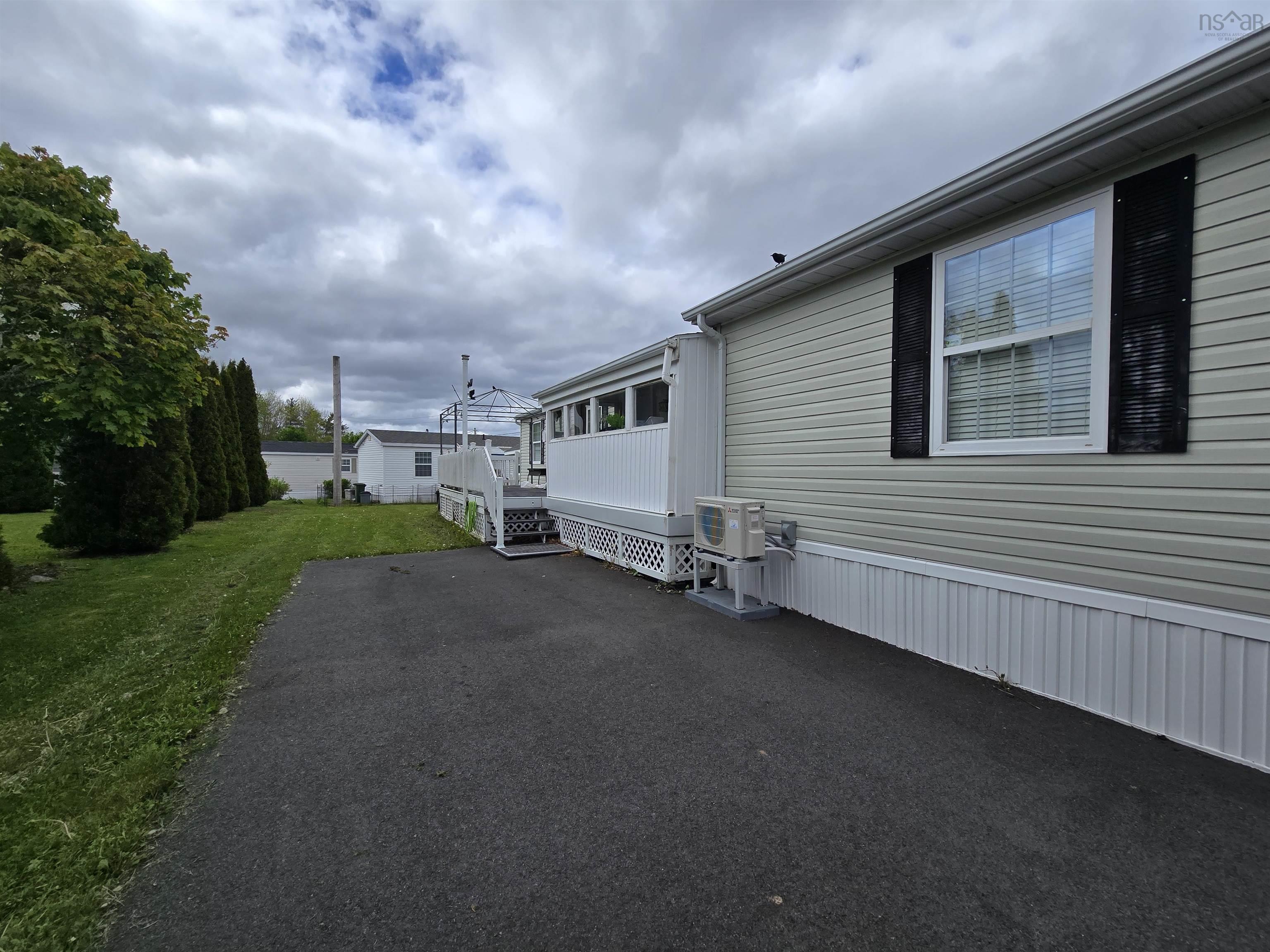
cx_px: 635
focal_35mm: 13
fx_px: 477
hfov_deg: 106.2
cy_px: 476
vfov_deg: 89.9
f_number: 2.2
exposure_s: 1/2797
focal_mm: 2.2
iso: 50
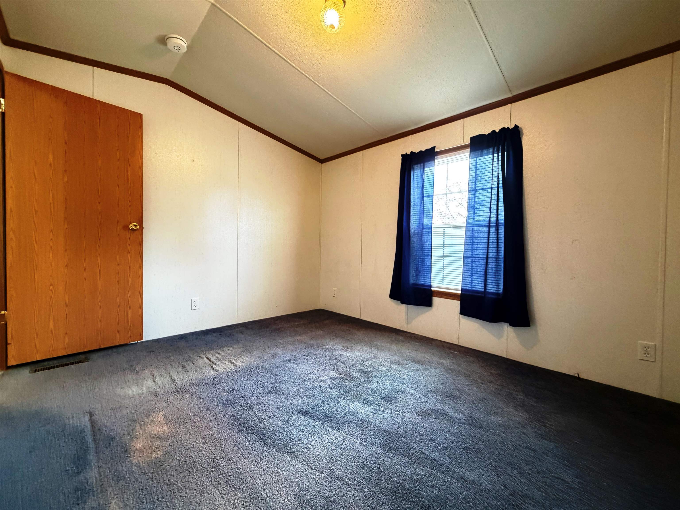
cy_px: 255
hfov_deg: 102.1
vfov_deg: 85.7
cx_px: 340
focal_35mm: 14
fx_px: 275
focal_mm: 2.22
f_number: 2.2
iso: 640
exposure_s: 1/60
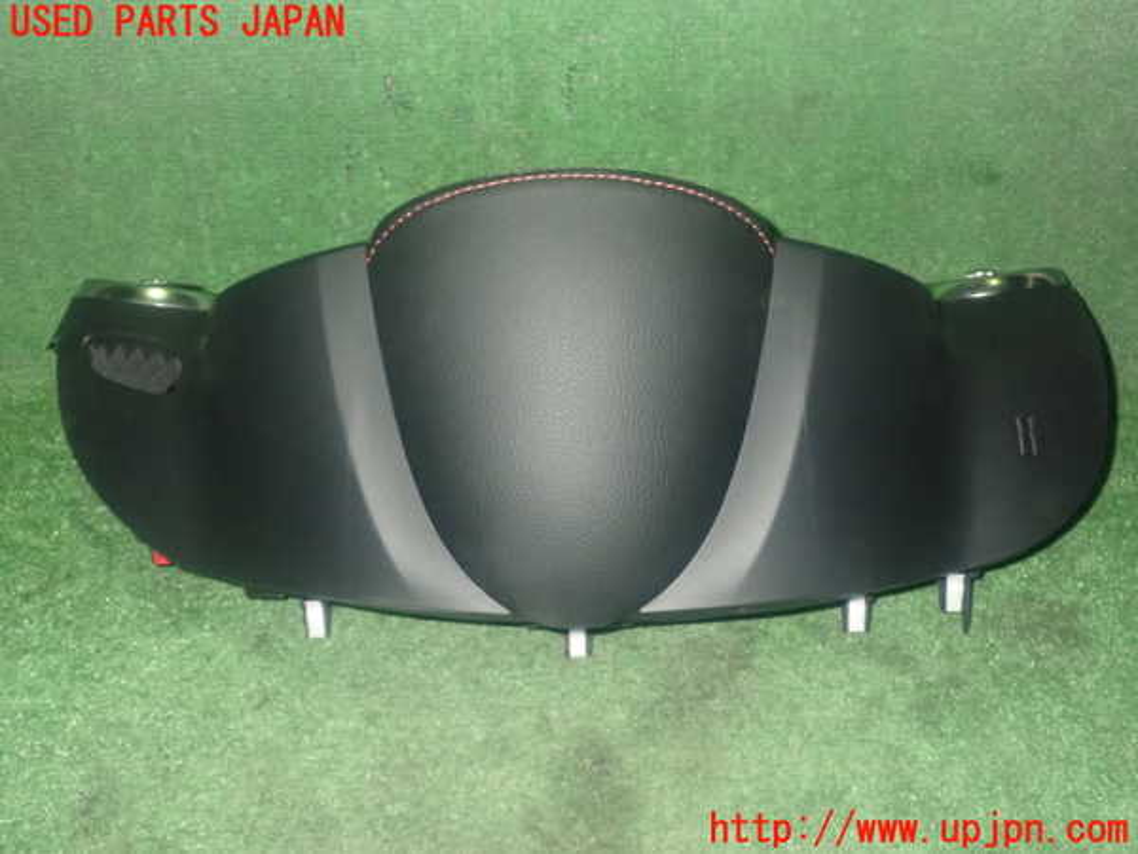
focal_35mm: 36
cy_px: 427
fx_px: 1183
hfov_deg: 51.4
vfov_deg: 39.7
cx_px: 569
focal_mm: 6.37
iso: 1250
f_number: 7.1
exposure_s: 1/40
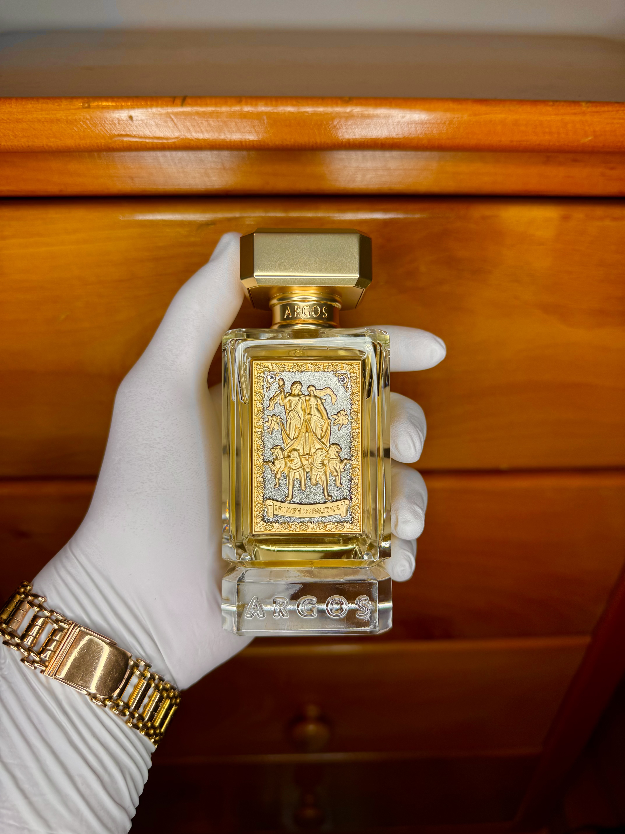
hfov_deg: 56.8
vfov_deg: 71.6
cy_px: 417
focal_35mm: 24
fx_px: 578
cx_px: 312
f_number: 1.78
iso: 50
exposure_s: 1/121
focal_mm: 6.76
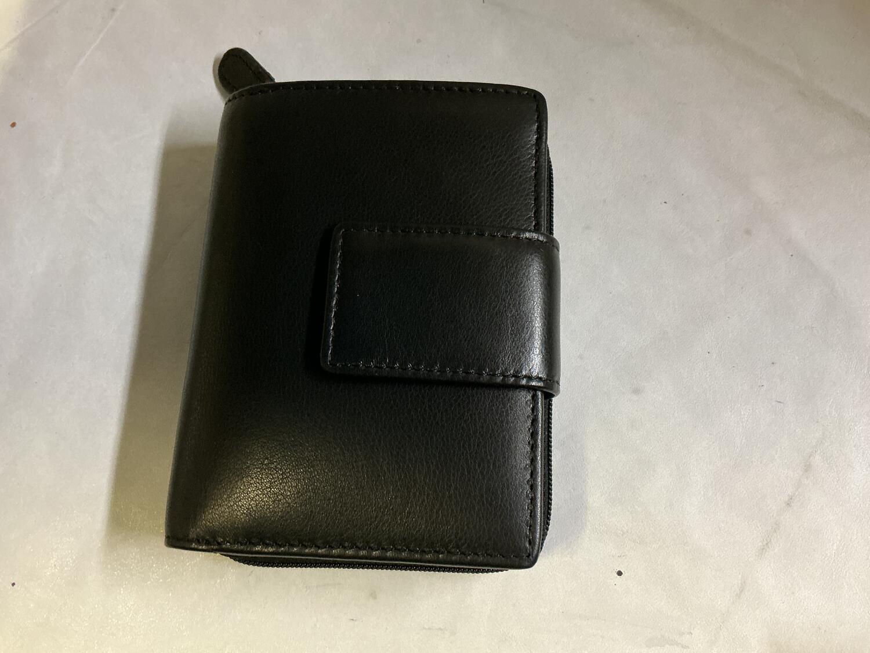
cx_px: 435
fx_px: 729
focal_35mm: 29
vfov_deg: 48.2
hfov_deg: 61.7
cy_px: 326
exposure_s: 1/50
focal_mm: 3
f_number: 1.8
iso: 200
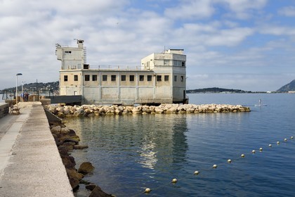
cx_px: 148
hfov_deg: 46.4
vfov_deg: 31.9
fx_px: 344
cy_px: 98
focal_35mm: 42
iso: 200
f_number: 13
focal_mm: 42
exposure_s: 1/250
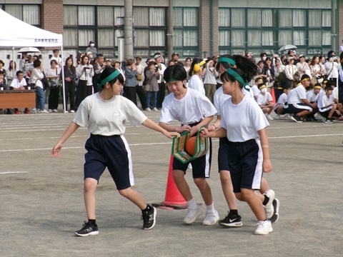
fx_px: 1407
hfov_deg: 13.9
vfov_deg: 10.4
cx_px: 172
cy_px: 128
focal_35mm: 142
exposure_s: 1/240
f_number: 6.3
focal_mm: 25.5
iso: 100
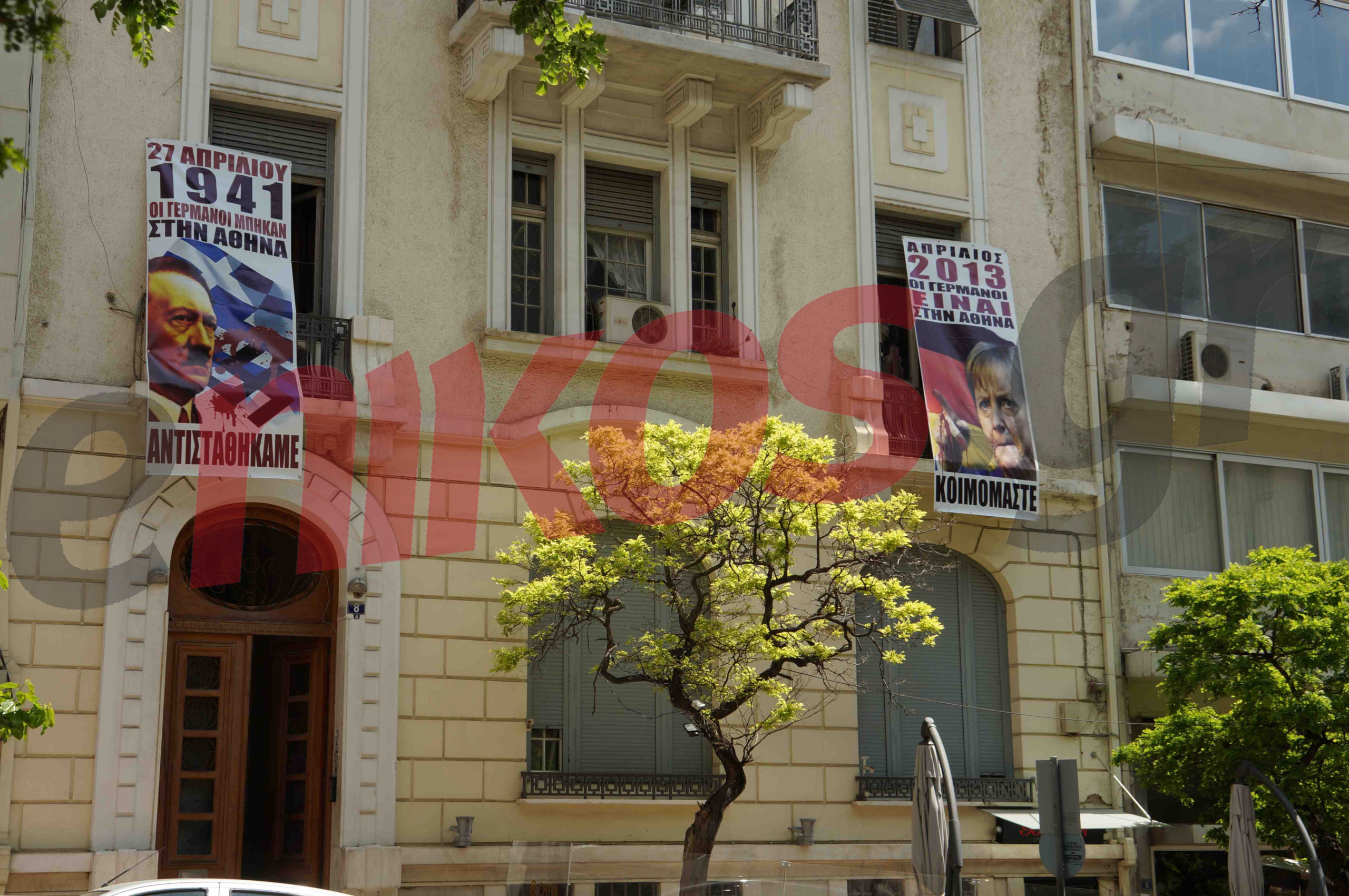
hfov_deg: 42.8
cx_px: 674
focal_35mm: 46
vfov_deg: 29.2
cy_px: 448
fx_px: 1722
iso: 100
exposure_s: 1/200
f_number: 8
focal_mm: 31
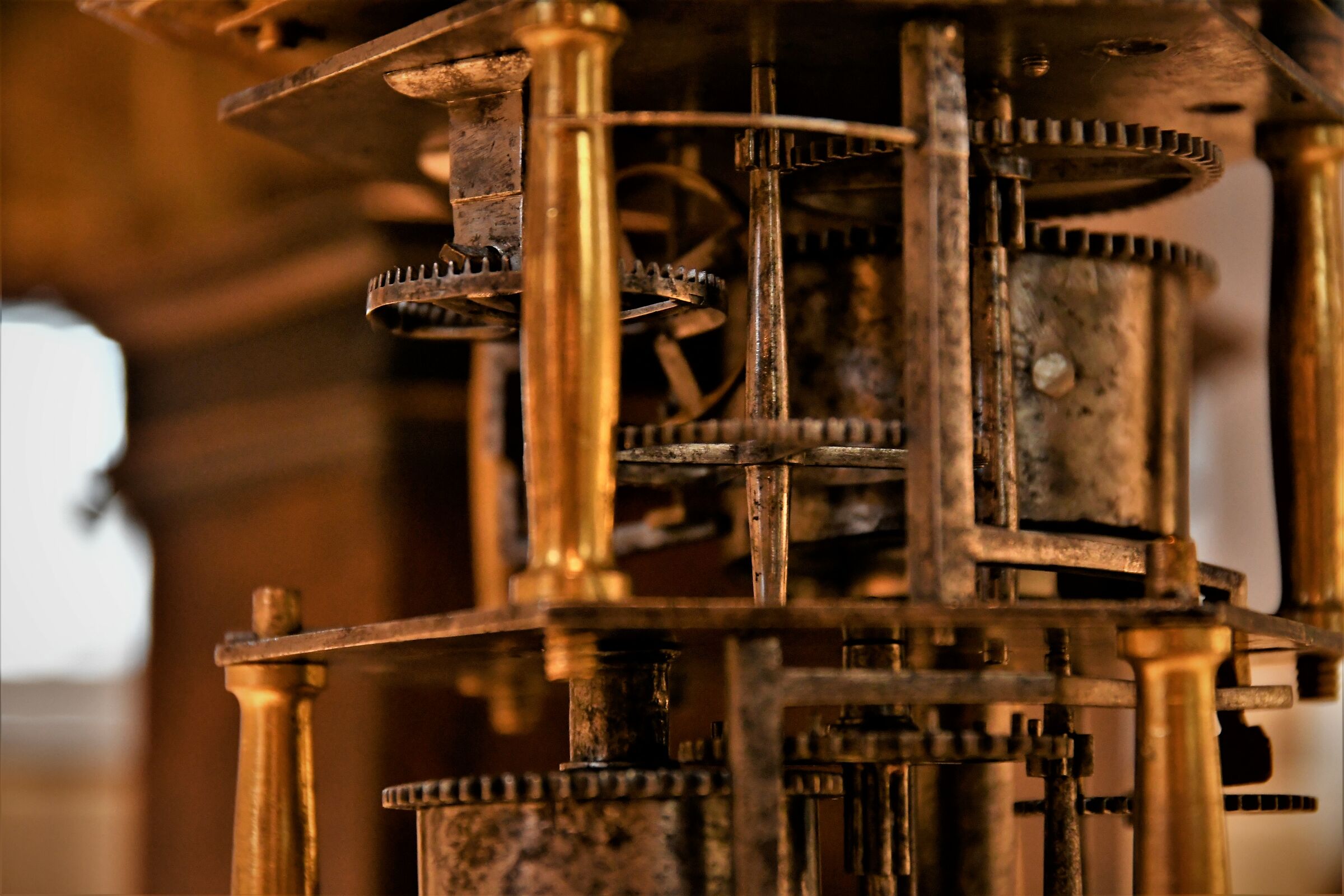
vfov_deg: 13.0
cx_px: 672
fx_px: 3920
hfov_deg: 19.5
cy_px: 448
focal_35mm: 105
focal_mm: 70
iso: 2500
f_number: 4
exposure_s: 1/40
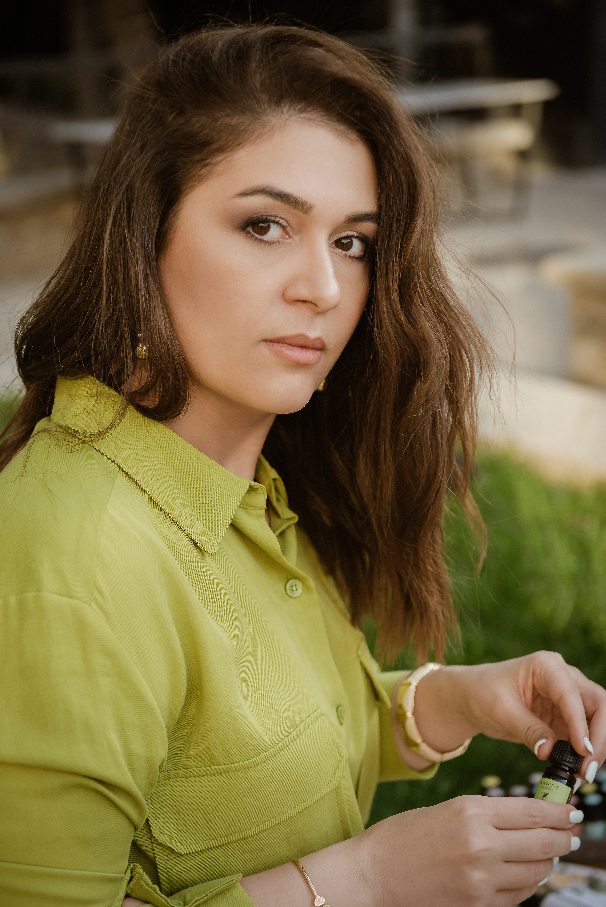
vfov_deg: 28.8
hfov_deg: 19.5
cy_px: 454
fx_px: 1766
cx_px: 303
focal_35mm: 70
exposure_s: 1/250
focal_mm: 70
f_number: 4
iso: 400
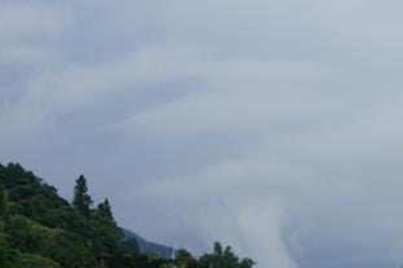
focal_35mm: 115
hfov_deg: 17.4
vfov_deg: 11.8
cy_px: 219
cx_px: 413
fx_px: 1286
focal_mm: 30
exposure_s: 1/80
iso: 200
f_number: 13
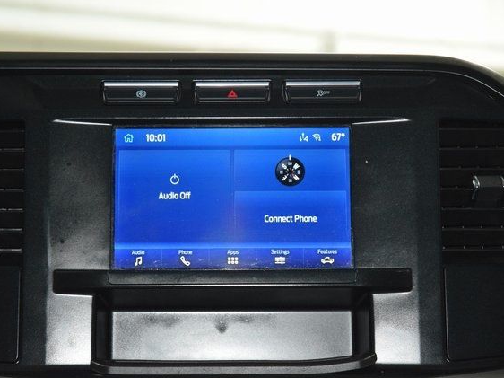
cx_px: 234
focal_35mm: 115
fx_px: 1674
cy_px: 190
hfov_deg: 17.1
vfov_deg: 12.9
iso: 3200
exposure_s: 1/50
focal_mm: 70
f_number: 4.5
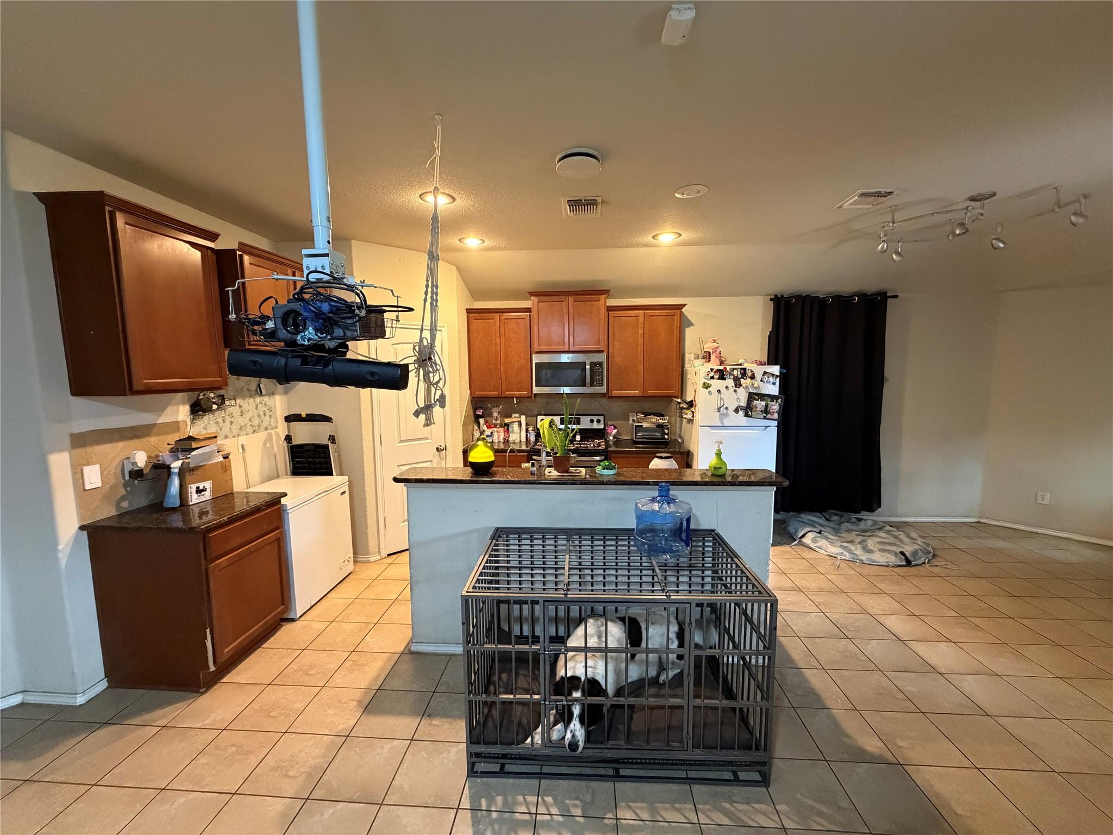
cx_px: 556
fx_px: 450
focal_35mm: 14
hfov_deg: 102.1
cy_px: 418
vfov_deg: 85.7
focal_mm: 2.22
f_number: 2.2
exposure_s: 1/60
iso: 800
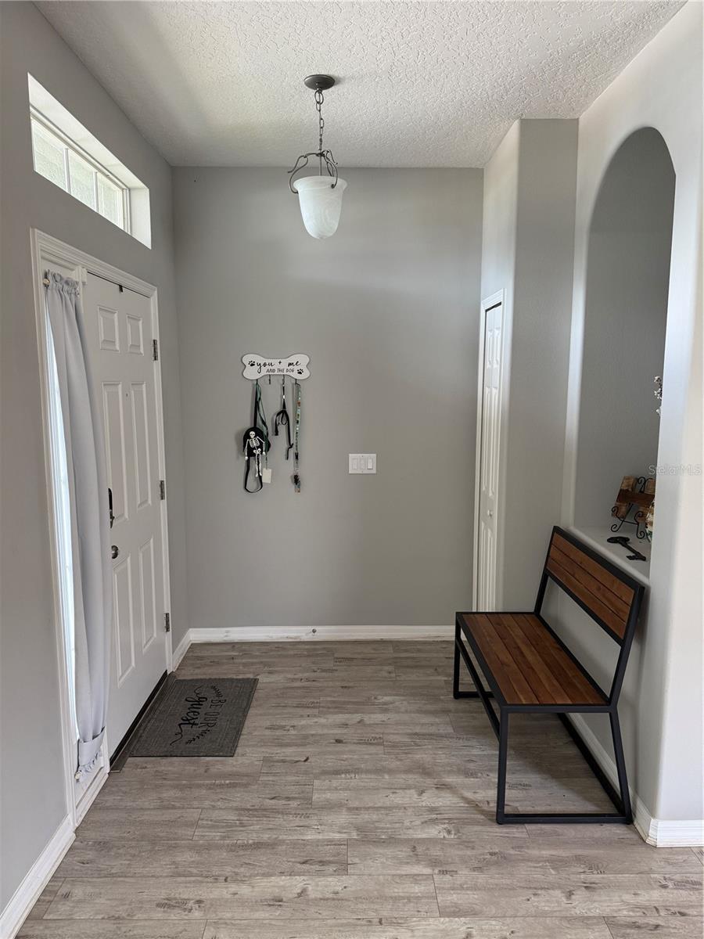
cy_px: 470
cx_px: 352
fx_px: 651
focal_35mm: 24
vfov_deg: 71.6
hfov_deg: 56.8
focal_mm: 6.76
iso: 200
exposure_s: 1/120
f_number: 1.78
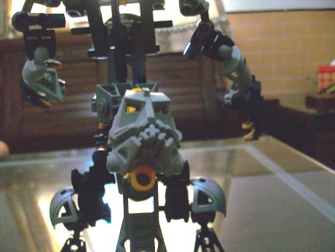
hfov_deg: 56.8
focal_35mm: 32
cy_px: 126
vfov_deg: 44.2
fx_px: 310
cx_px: 168
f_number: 2.8
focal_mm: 5.7
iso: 160
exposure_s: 1/8
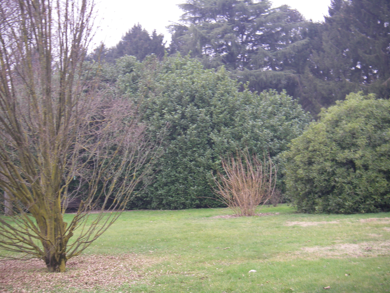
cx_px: 195
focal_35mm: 63
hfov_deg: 30.7
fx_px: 710
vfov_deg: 23.3
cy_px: 146
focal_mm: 10.5
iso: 64
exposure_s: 1/60
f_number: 3.7
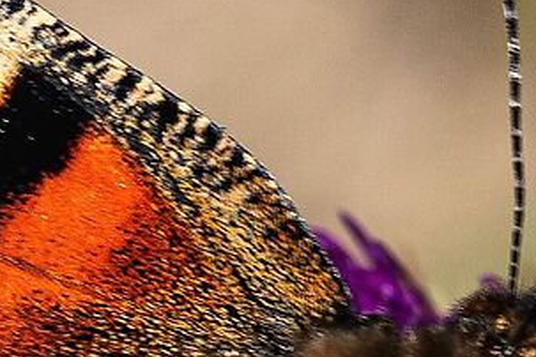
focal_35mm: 595
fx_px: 8858
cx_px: -46
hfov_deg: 3.5
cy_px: 696
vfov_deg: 2.3
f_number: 9
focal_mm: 50
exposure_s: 1/250
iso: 100
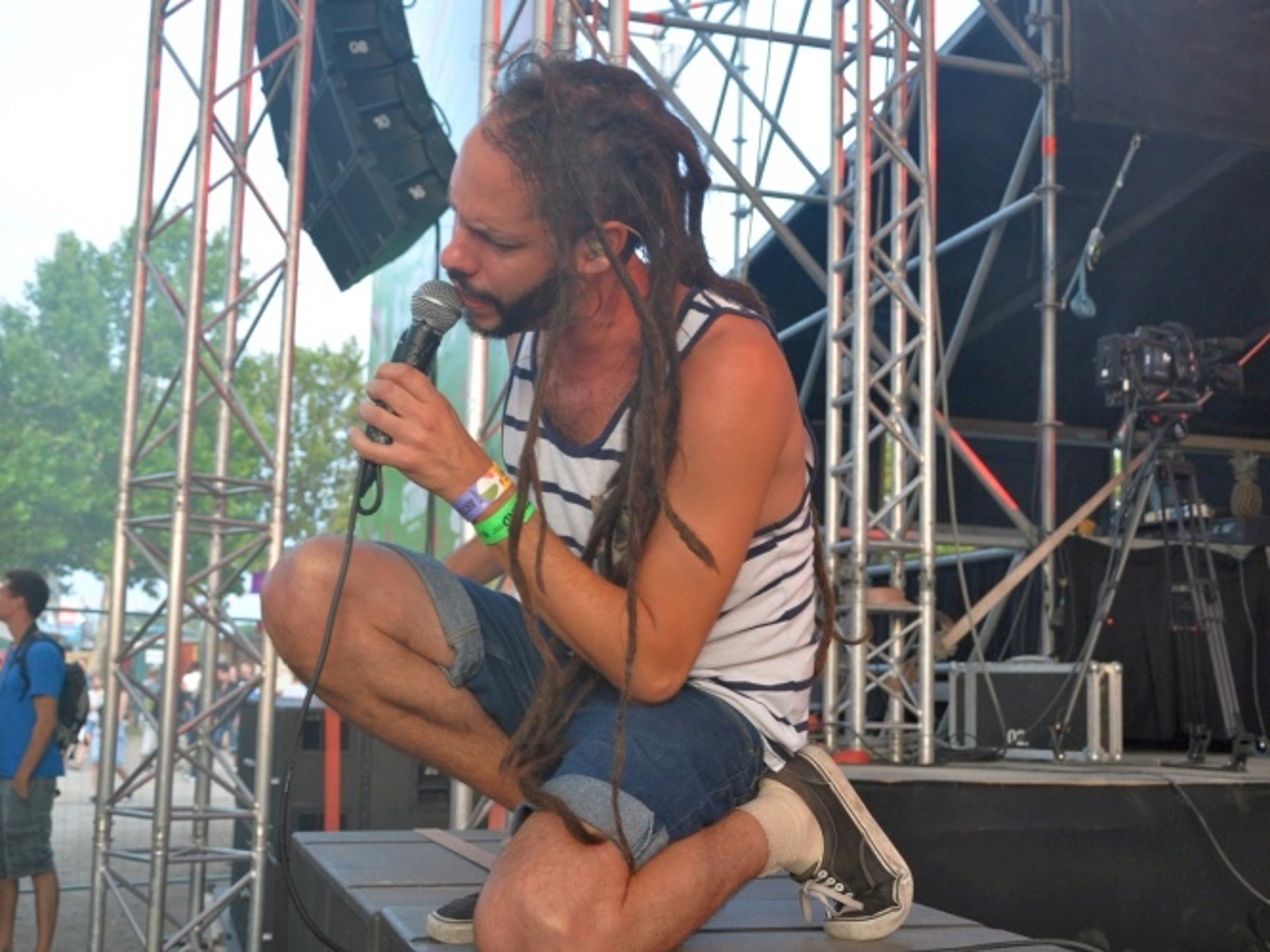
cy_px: 499
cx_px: 675
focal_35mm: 45
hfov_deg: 42.1
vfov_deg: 32.2
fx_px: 1650
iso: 640
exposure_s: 1/60
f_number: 4
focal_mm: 26
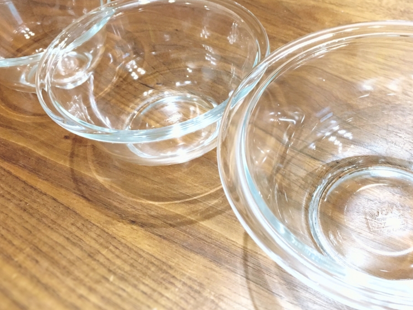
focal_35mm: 40
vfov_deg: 35.9
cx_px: 260
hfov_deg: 46.3
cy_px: 125
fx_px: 477
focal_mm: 4.15
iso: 160
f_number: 2.2
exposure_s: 1/30
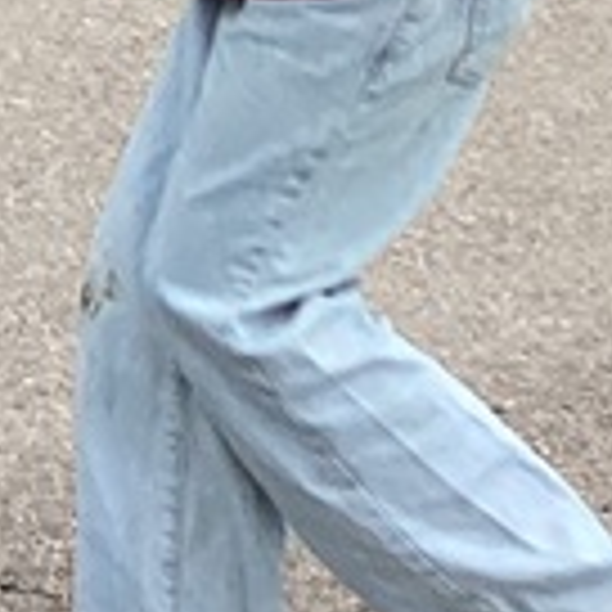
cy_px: -1008
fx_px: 4120
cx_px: -1269
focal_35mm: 206
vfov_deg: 7.7
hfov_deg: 7.4
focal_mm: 3.3
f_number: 2.4
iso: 25
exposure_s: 1/303
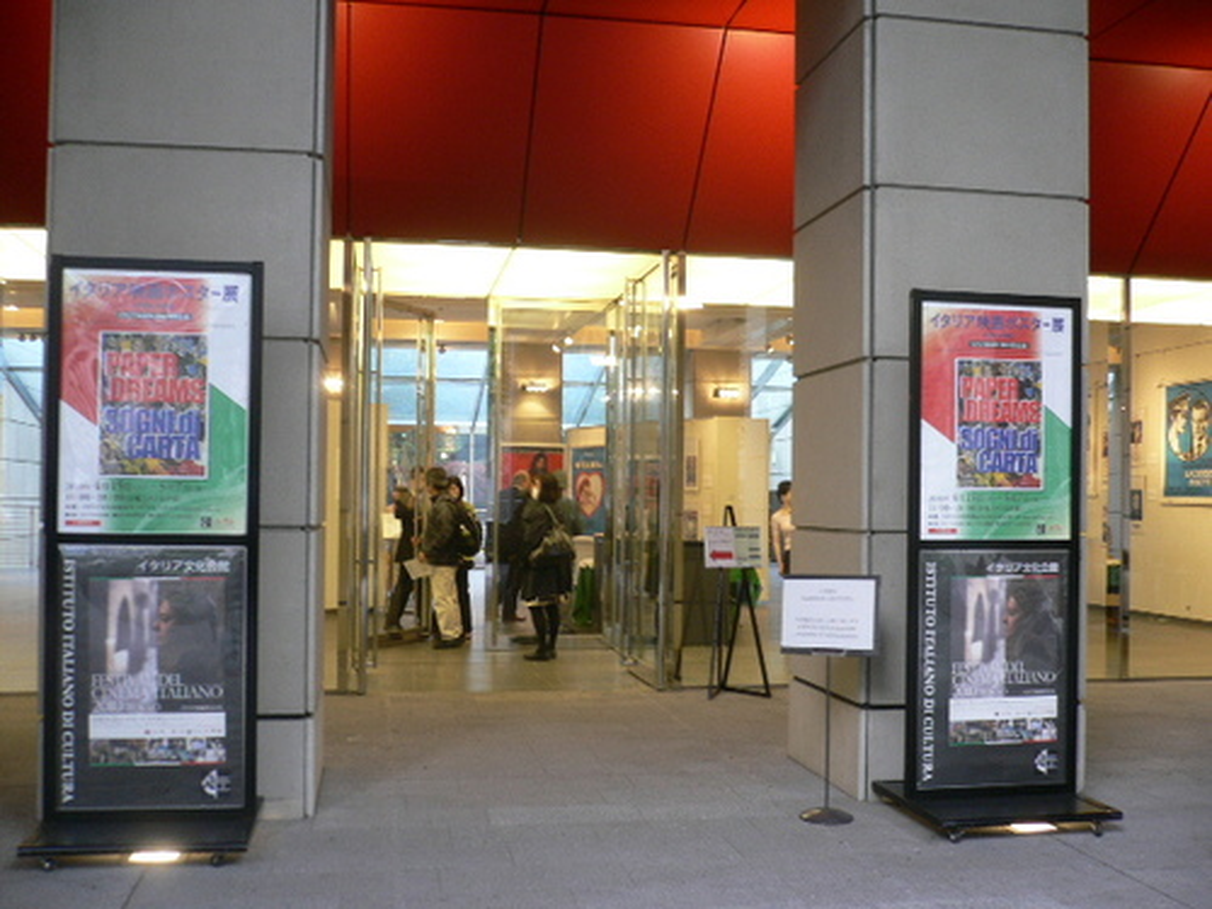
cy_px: 454
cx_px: 606
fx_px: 1225
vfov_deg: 40.7
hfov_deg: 52.6
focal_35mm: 35
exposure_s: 1/8
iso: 100
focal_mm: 5.8
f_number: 2.8
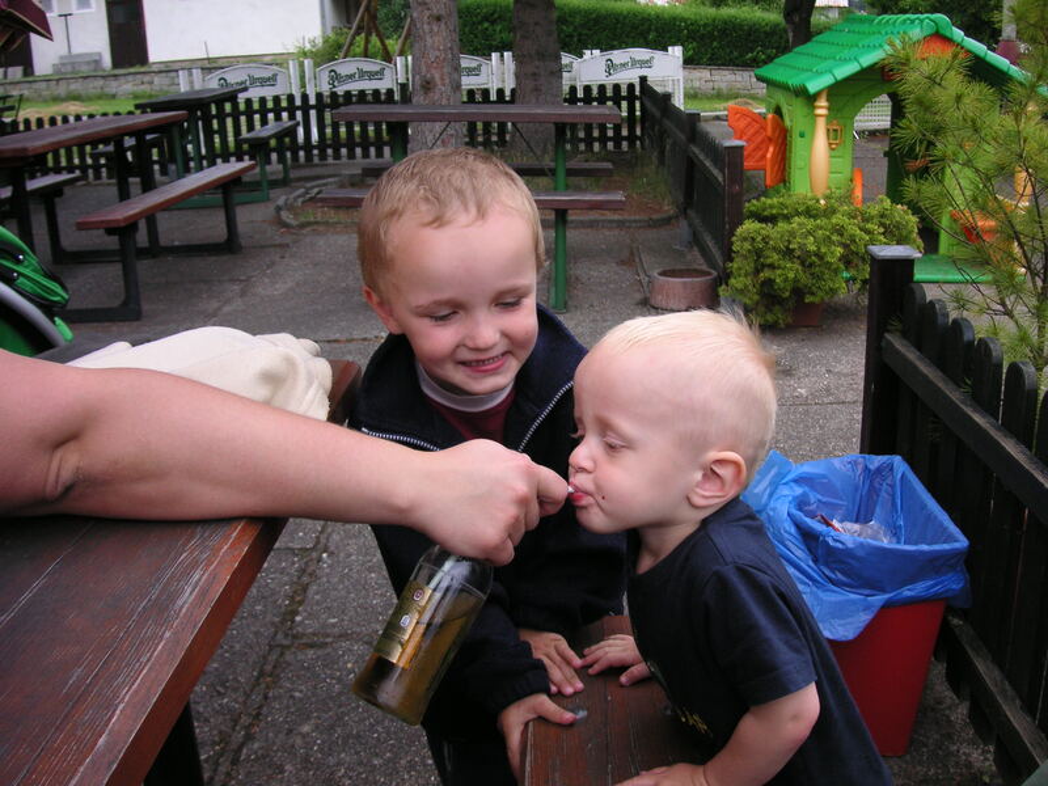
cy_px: 393
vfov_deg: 38.7
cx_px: 524
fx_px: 1120
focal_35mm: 37
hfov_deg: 50.1
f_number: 2.8
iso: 50
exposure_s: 1/500
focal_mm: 6.1
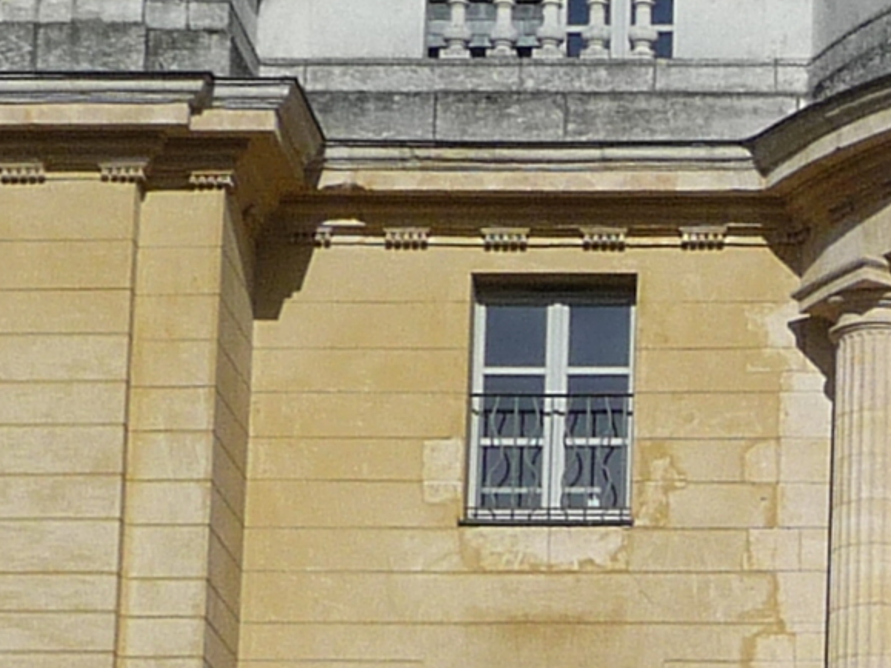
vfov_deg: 7.7
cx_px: 1213
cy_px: 810
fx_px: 4915
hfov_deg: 10.1
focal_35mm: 191
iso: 100
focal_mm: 5.3
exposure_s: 1/640
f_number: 8
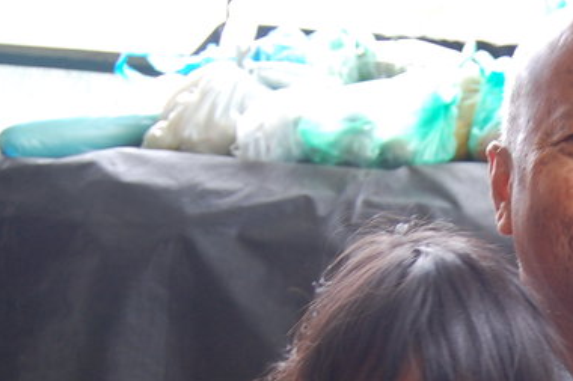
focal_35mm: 89
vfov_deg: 14.9
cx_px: 504
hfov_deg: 22.4
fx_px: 1416
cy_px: 425
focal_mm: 22
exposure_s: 1/30
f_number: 3.8
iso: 400
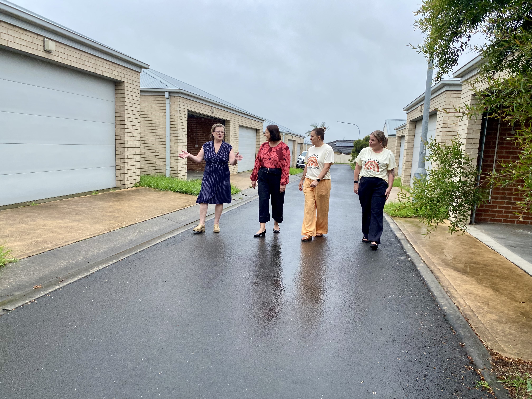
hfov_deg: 67.3
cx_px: 266
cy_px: 200
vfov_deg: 53.1
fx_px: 400
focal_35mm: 26
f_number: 1.8
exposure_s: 1/990
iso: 32
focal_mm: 4.25
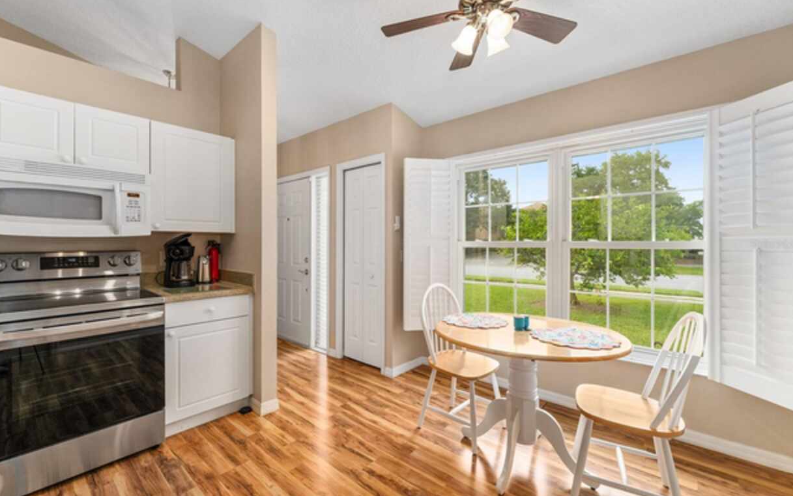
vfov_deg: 74.8
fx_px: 324
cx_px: 380
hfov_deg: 101.4
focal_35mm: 15
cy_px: 244
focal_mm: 14
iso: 320
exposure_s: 1/25
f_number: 8
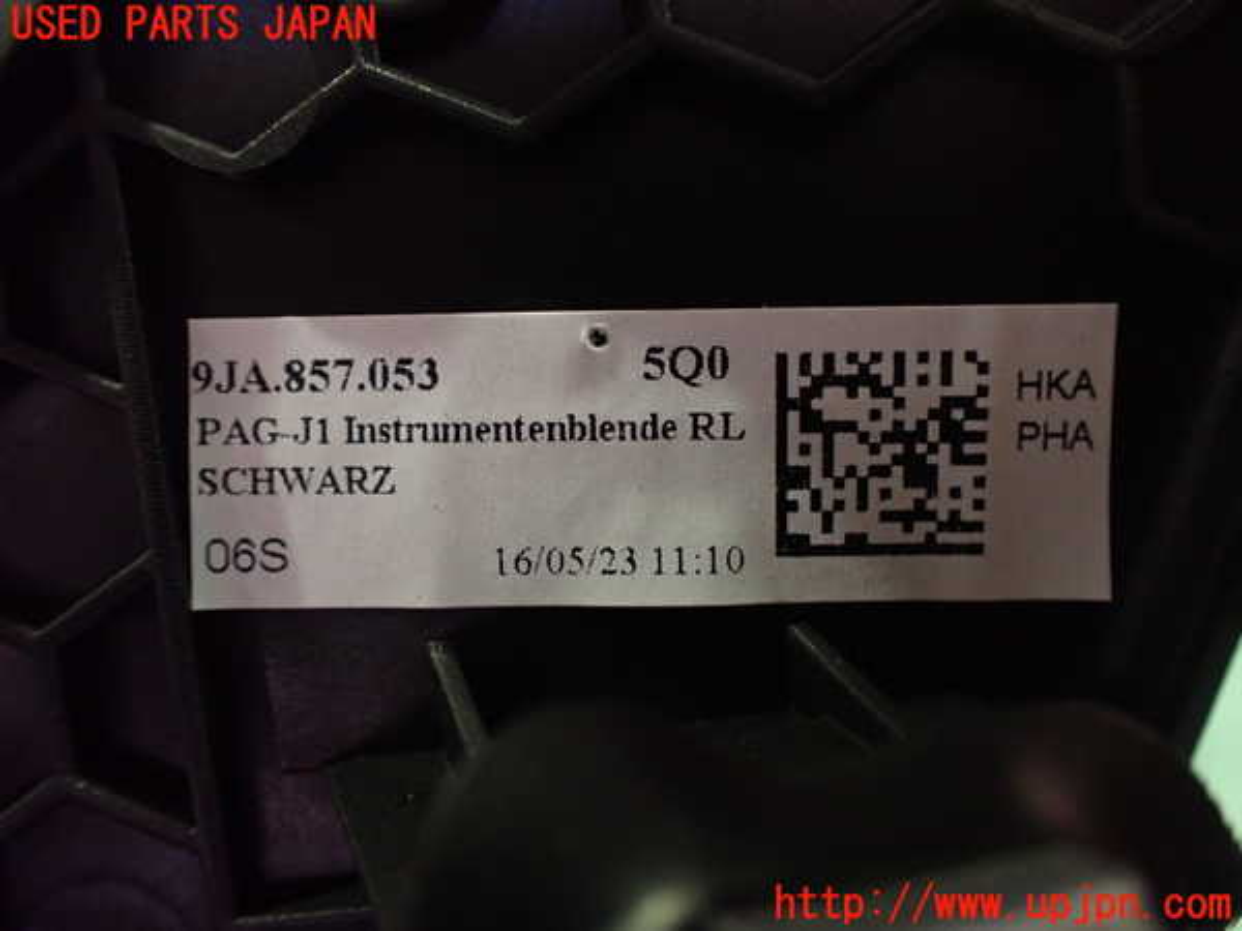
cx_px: 621
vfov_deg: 46.8
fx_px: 1076
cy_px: 466
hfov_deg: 60.0
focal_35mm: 30
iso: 800
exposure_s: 1/50
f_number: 2.3
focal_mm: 5.4
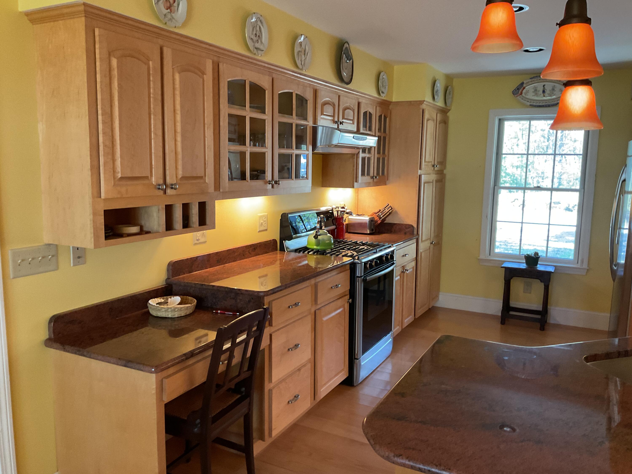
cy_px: 237
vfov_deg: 48.2
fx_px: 529
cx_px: 316
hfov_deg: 61.7
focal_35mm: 29
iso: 200
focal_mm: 3
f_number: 1.8
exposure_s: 1/40
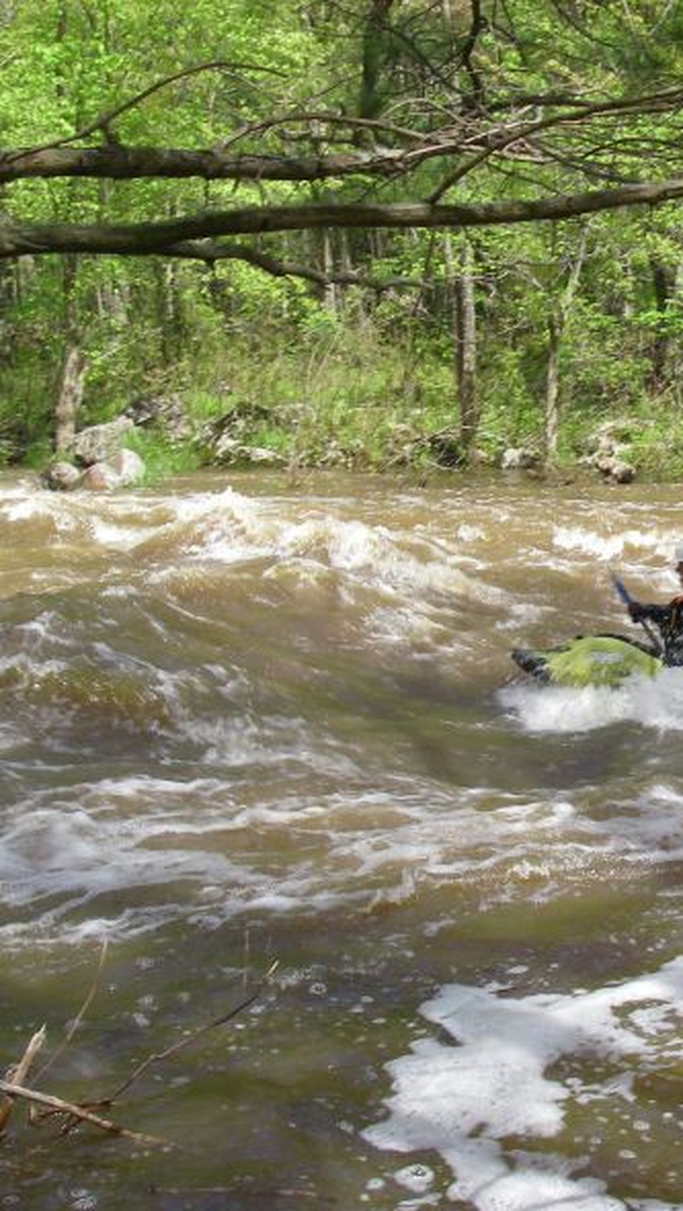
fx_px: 1801
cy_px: 613
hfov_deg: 21.0
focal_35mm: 56
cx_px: 624
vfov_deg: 37.2
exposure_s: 1/100
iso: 64
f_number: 6.6
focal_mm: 6.3
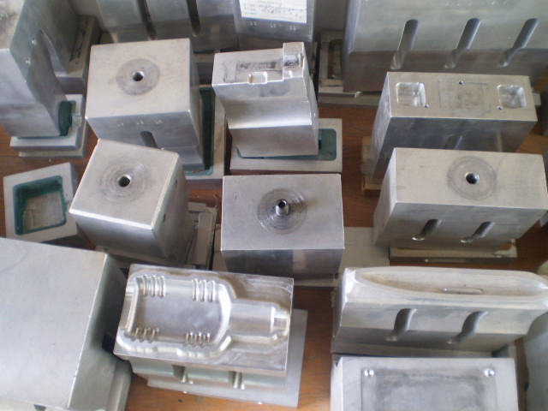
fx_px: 570
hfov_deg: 51.4
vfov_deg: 39.7
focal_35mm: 36
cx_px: 274
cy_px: 206
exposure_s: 1/2
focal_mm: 6.3
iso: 125
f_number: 3.1
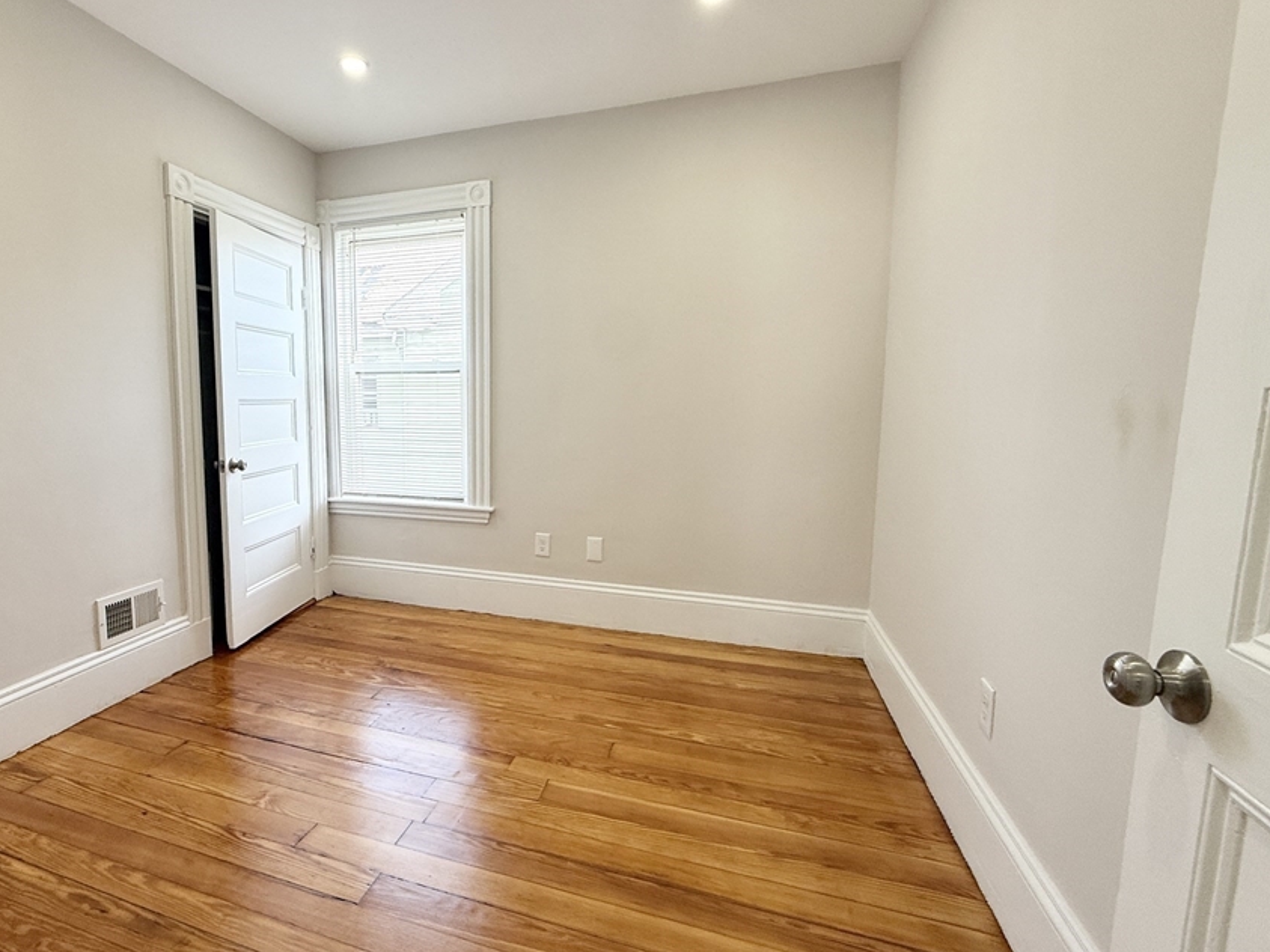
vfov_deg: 74.7
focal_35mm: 17
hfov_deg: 89.9
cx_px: 512
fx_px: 624
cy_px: 458
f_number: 2.2
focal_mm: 2.22
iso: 64
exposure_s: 1/120
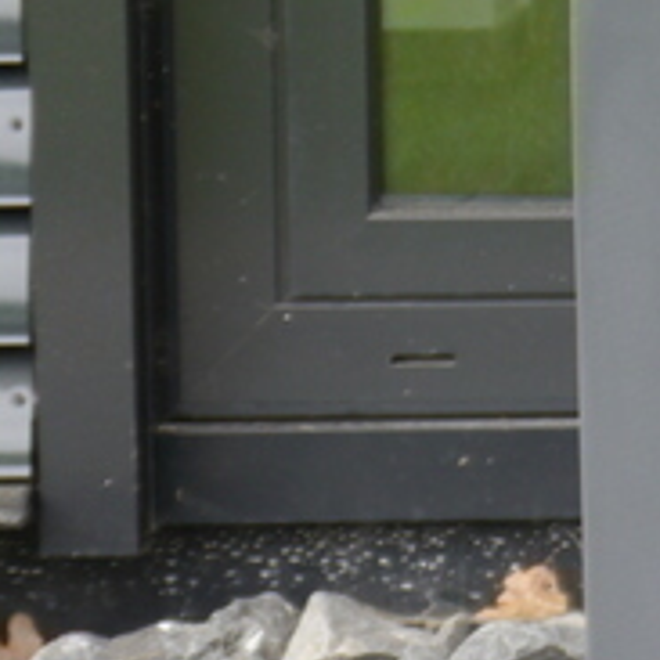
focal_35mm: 302
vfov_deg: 5.8
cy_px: 36
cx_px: 1122
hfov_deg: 5.7
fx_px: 6514
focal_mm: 39
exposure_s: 1/100
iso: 160
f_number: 5.5
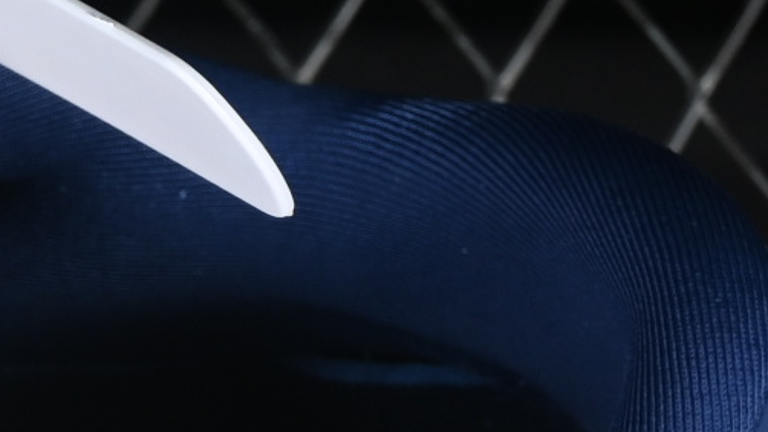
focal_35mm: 436
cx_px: -702
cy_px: 1127
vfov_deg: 2.8
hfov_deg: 4.9
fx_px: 8876
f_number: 6.3
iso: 160
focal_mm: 50
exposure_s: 1/60
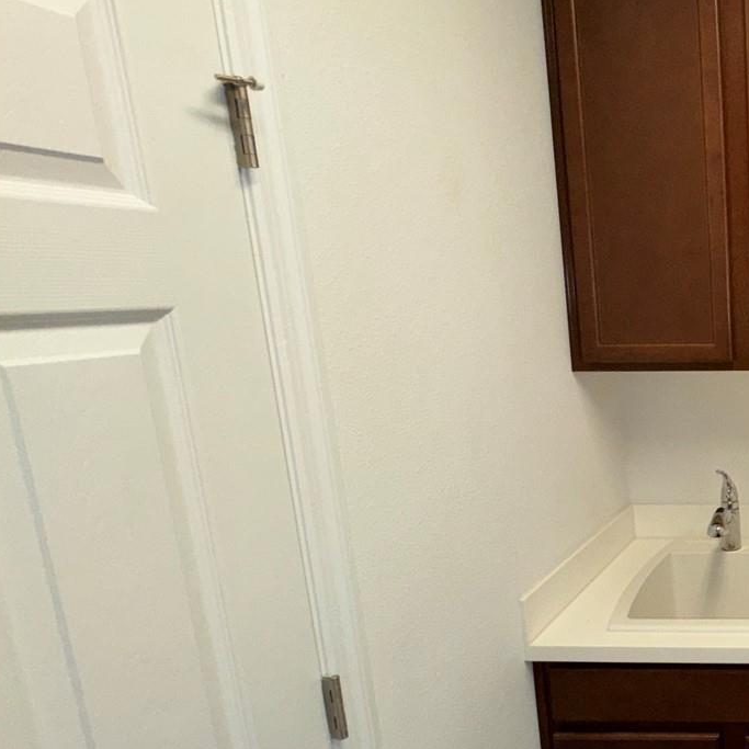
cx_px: 866
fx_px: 710
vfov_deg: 55.5
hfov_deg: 41.3
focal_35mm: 29
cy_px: 409
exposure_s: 1/120
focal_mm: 2.22
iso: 100
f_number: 2.2
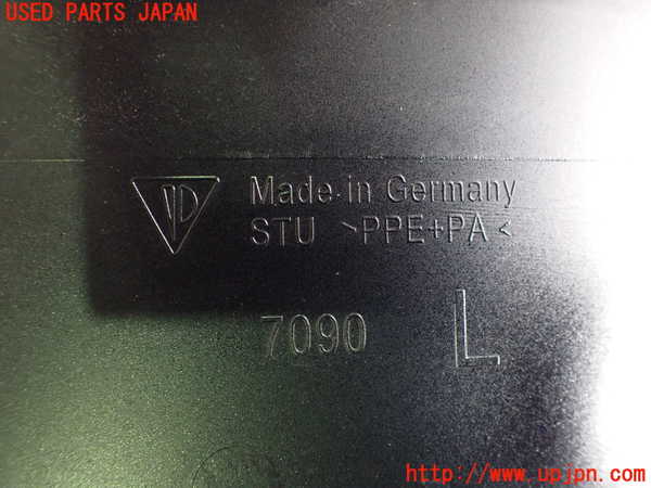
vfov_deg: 46.8
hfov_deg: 60.0
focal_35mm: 30
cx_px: 326
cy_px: 244
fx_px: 564
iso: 800
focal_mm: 5.4
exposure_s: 1/40
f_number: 2.3
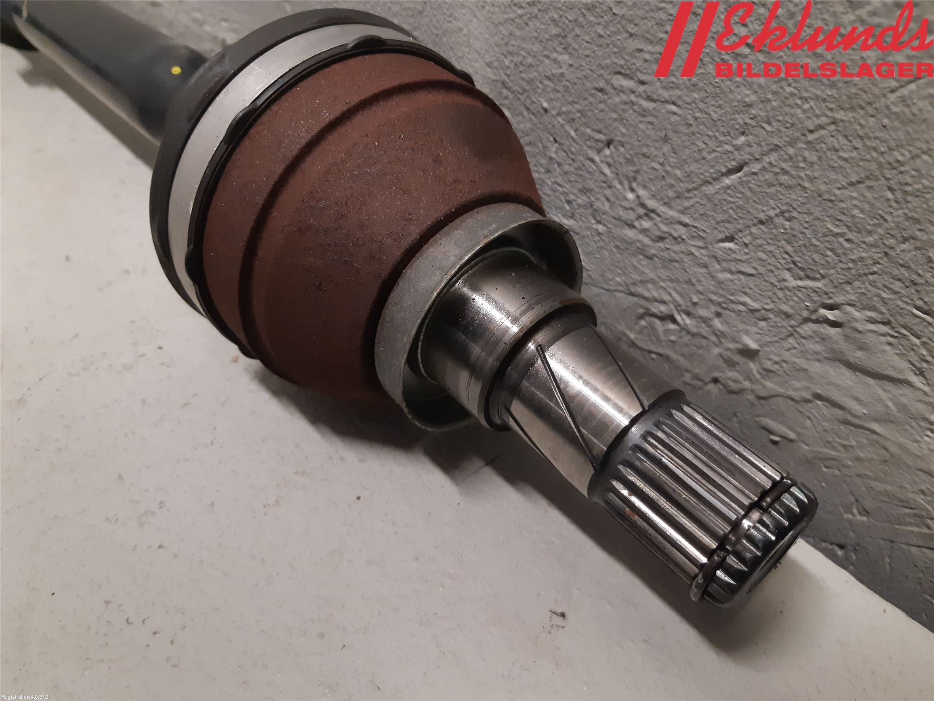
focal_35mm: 26
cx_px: 467
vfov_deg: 53.1
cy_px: 350
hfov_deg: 67.3
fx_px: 702
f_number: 1.7
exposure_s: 1/50
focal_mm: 3.93
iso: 200
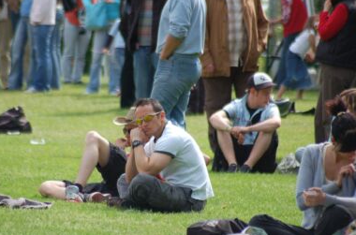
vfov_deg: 2.5
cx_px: 148
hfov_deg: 3.9
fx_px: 5295
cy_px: 118
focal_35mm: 537
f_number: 5.6
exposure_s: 1/640
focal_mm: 300
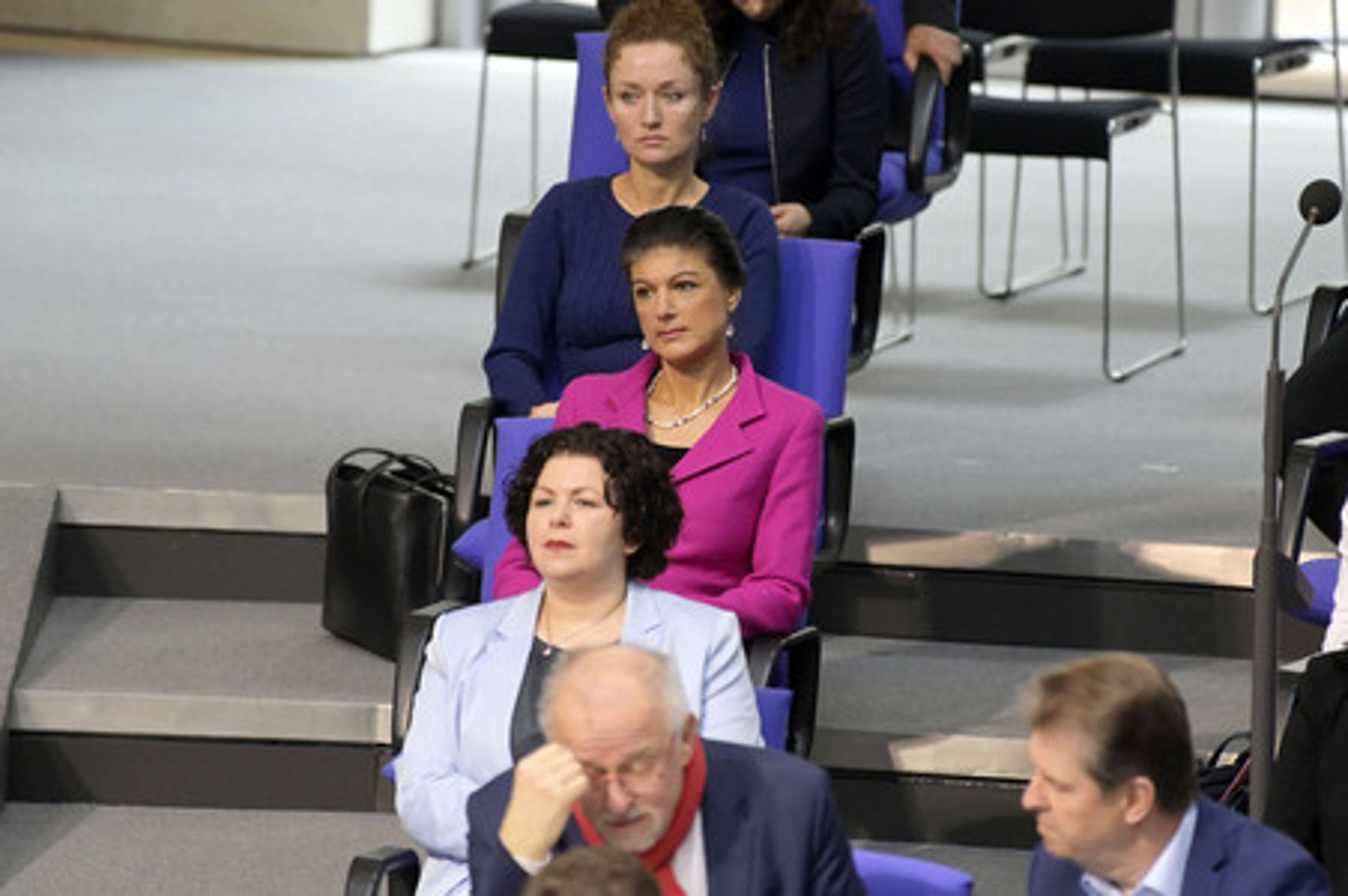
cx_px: 674
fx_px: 18708
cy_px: 448
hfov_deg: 4.1
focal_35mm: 500
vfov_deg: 2.7
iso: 8000
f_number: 5.6
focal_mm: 500
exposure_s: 1/320
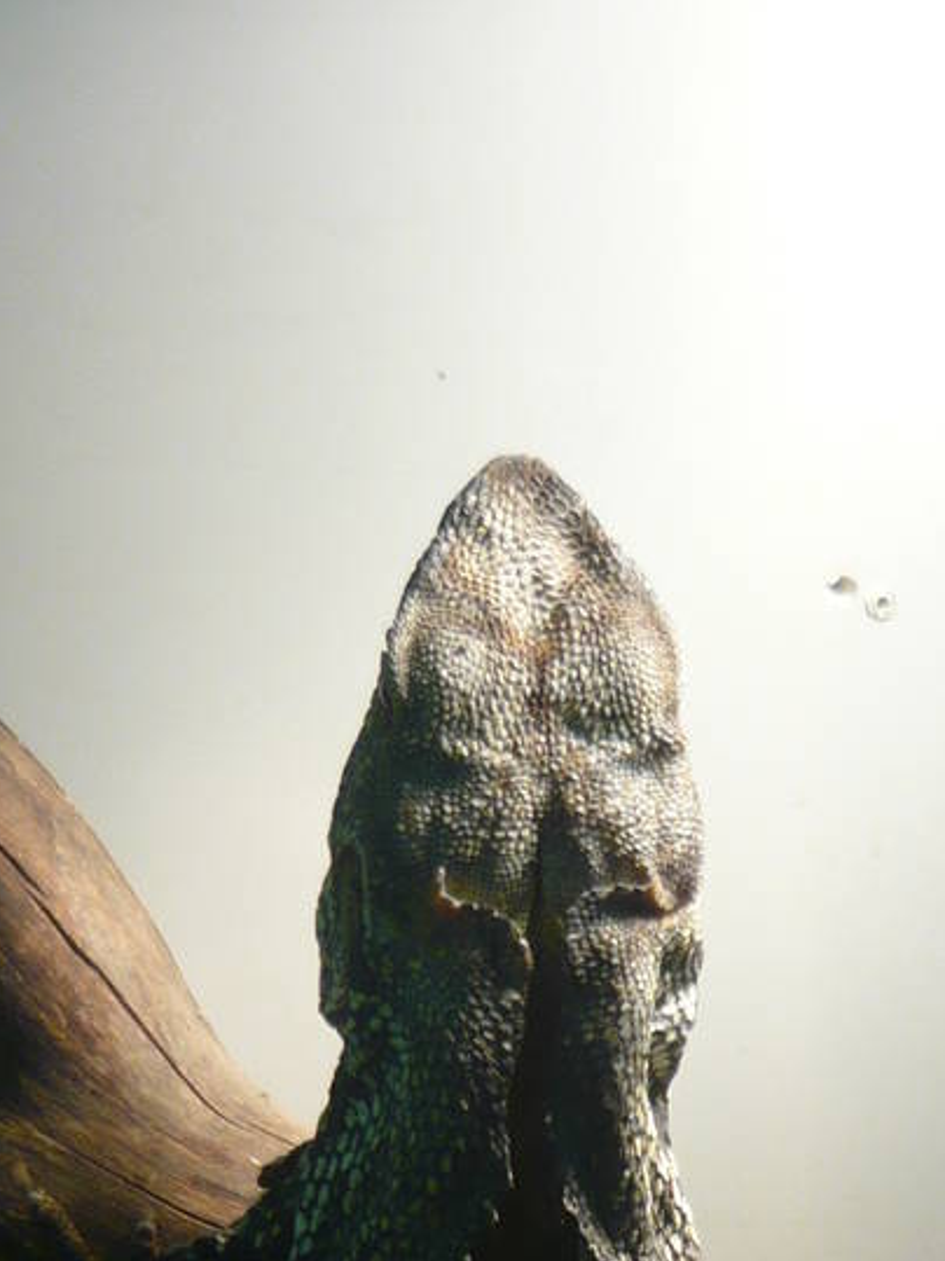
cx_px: 561
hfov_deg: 15.1
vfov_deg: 19.2
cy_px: 1415
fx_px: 3569
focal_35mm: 98
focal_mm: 5.5
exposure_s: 1/40
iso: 100
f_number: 2.8
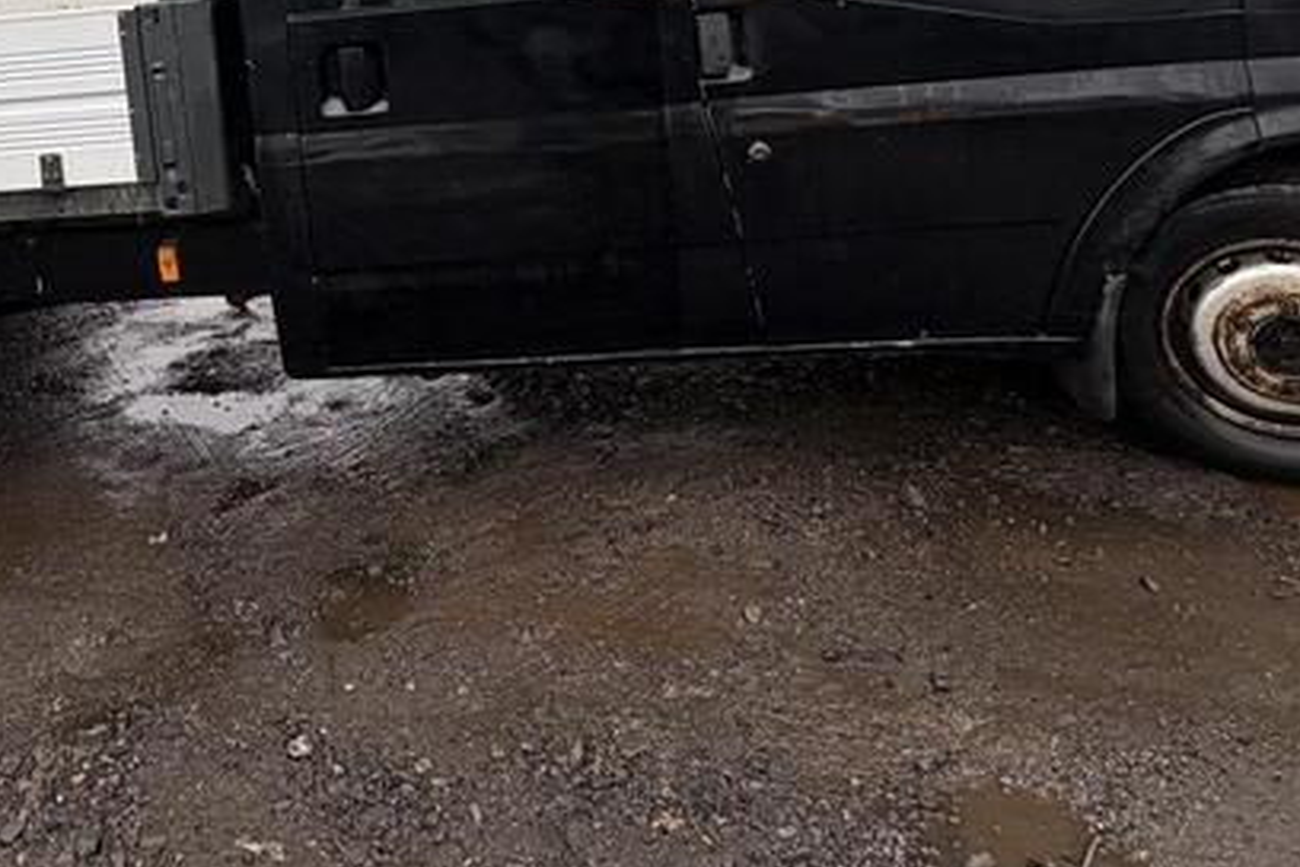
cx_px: 338
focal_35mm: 32
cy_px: -41
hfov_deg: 56.1
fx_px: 1155
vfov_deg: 36.1
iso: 40
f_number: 2.2
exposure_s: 1/174
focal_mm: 2.22
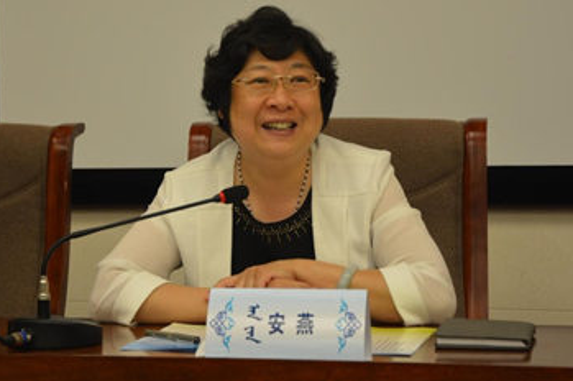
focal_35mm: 86
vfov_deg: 15.9
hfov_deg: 23.7
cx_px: 297
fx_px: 1368
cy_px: 164
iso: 720
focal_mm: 50
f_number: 5
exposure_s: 1/60
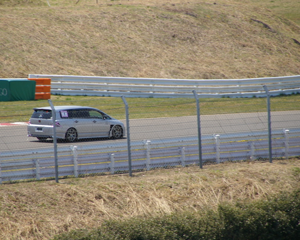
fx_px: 3977
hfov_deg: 4.3
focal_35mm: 448
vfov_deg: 3.5
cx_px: 137
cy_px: 119
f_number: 8
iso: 200
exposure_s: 1/500
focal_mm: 250
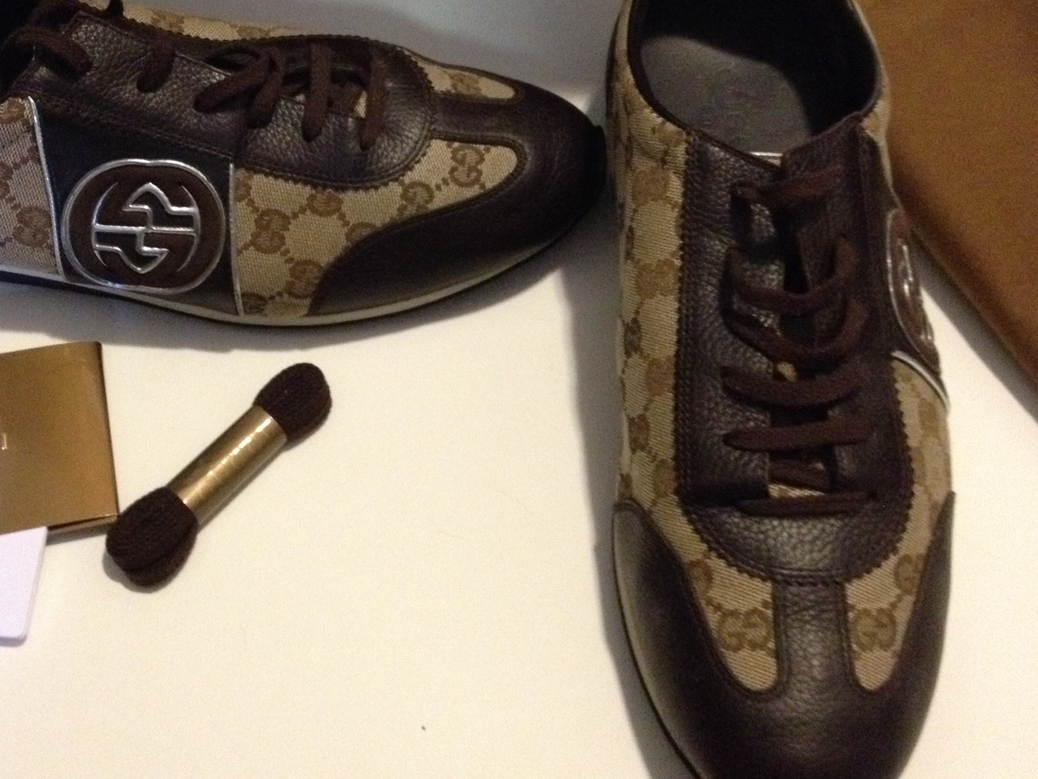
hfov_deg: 36.6
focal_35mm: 52
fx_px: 1560
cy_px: 242
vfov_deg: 27.8
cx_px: 406
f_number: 2.4
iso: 640
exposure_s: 1/15
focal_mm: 4.28
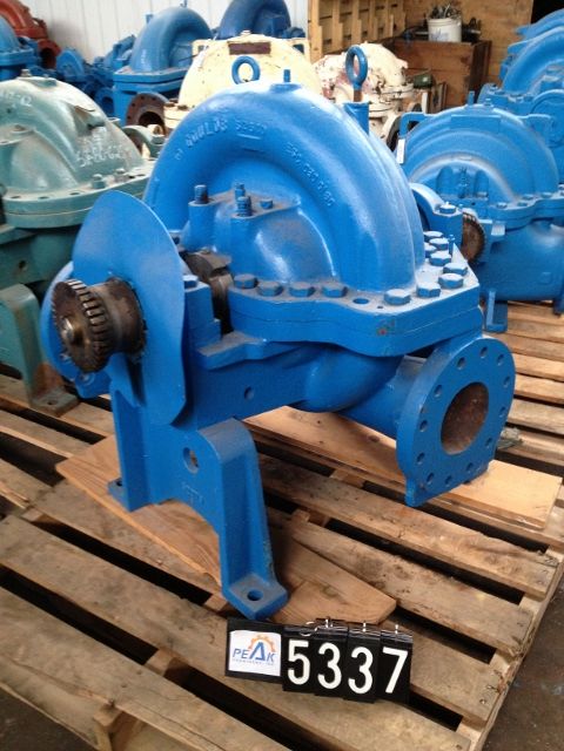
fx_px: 760
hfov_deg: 40.7
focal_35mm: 35
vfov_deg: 52.6
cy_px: 376
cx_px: 282
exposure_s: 1/20
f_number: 2.4
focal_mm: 4.28
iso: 200
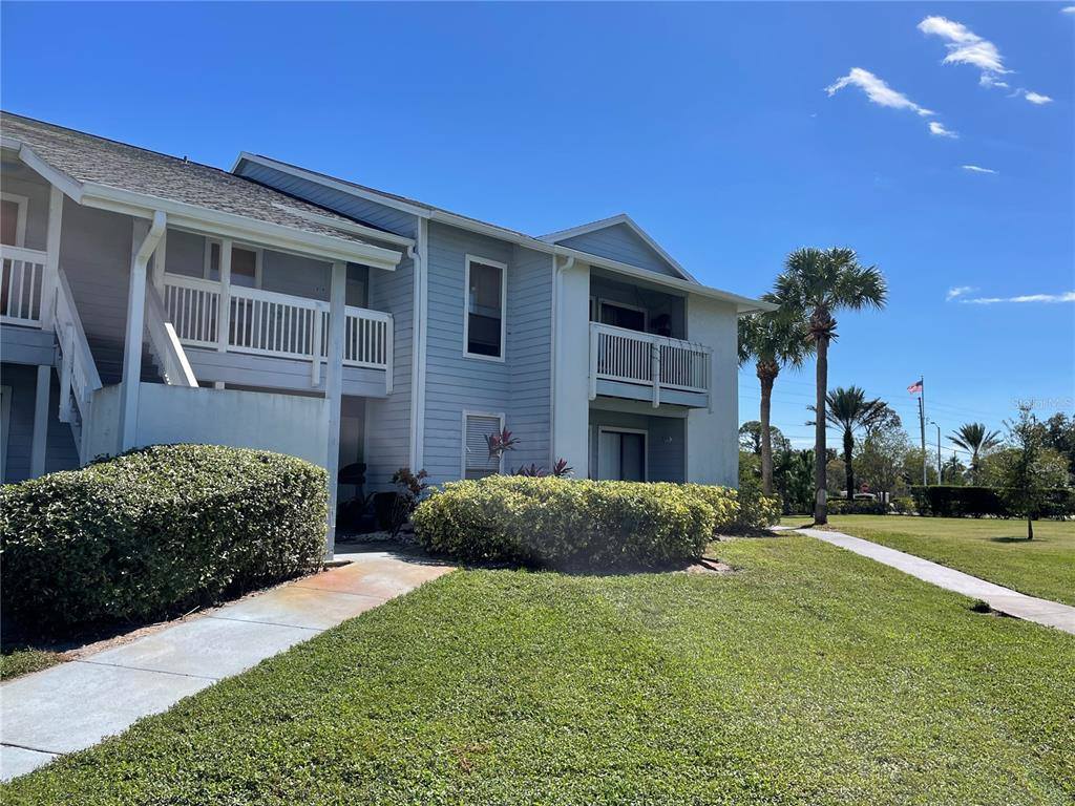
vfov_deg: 53.1
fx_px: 807
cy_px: 403
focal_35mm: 26
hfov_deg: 67.3
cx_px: 538
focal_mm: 4.2
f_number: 1.6
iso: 32
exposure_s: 1/3401
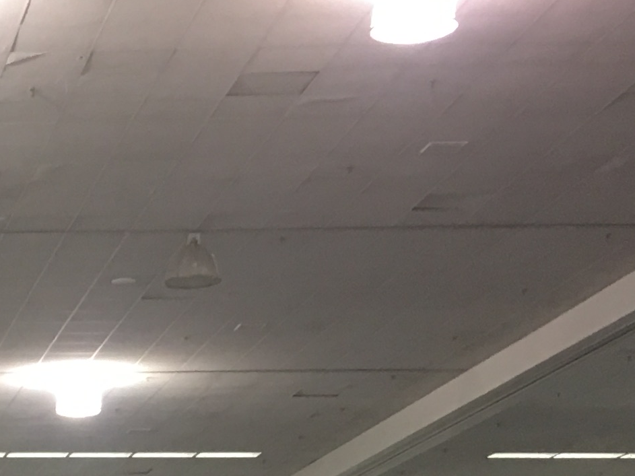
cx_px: -552
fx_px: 2274
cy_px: 858
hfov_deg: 13.9
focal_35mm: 124
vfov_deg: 11.1
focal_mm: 4.15
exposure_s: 1/15
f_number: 2.2
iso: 40
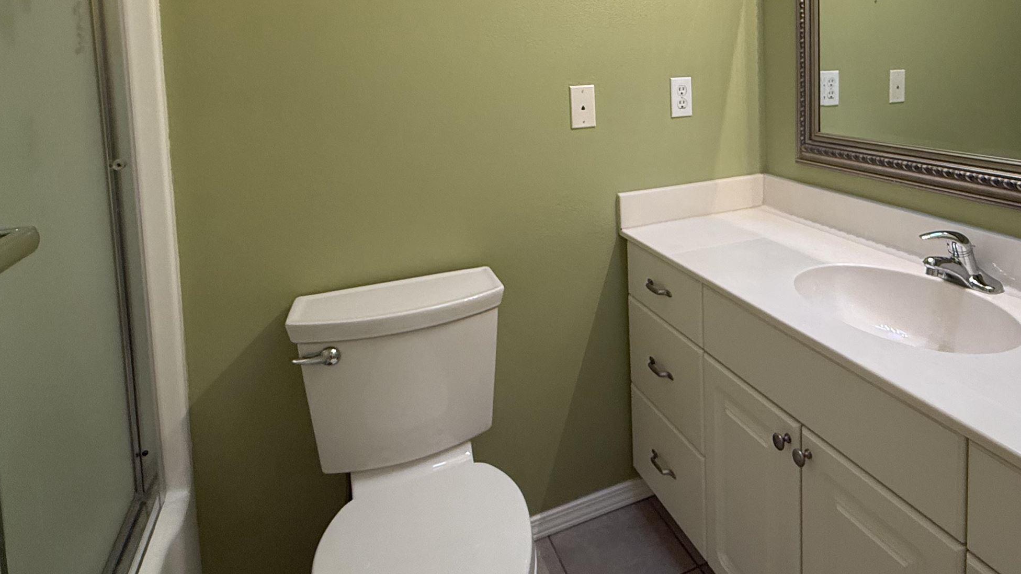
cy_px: 107
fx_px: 650
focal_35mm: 24
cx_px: 657
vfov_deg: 45.1
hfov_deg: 74.6
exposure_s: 1/120
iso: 200
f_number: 2.2
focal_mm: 2.22
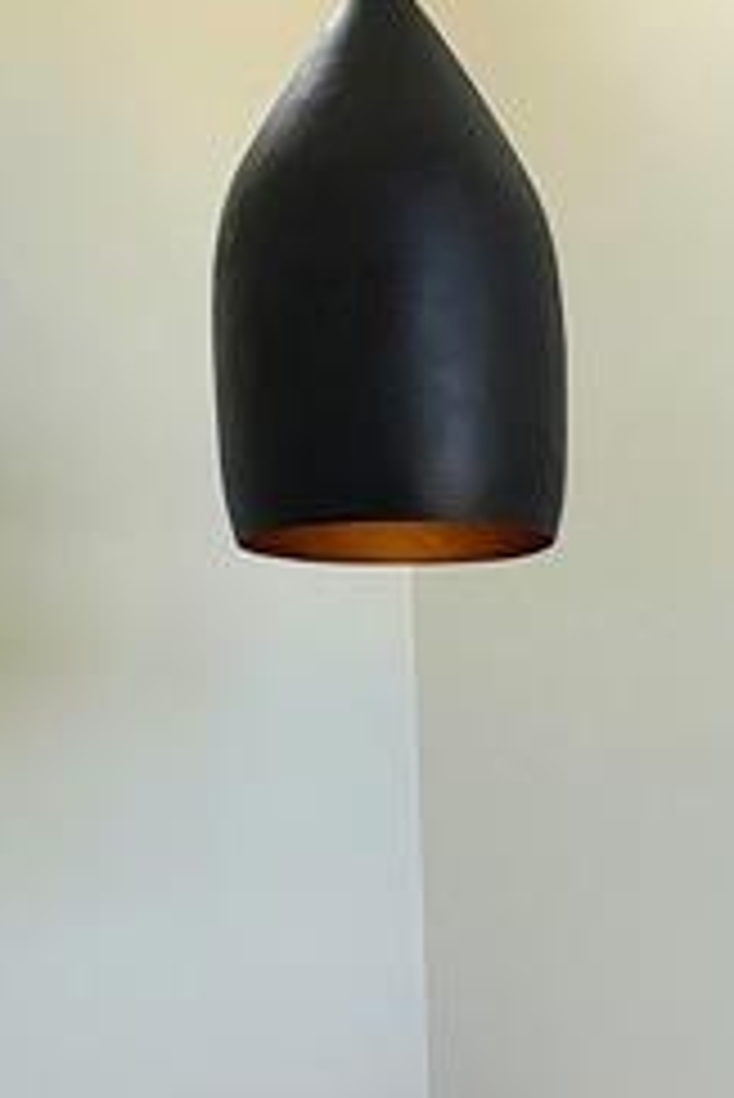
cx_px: 856
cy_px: 783
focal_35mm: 61
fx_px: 1863
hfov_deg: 20.9
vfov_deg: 32.4
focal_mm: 2.22
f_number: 2.2
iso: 64
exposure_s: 1/123
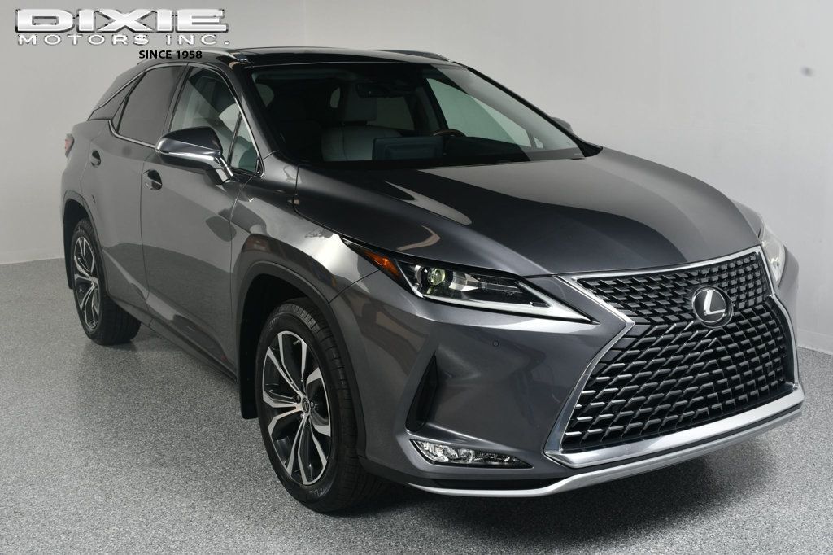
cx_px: 416
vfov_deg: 33.4
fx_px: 925
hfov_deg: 48.5
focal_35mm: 40
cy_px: 278
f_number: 11
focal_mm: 27
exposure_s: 1/160
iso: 100
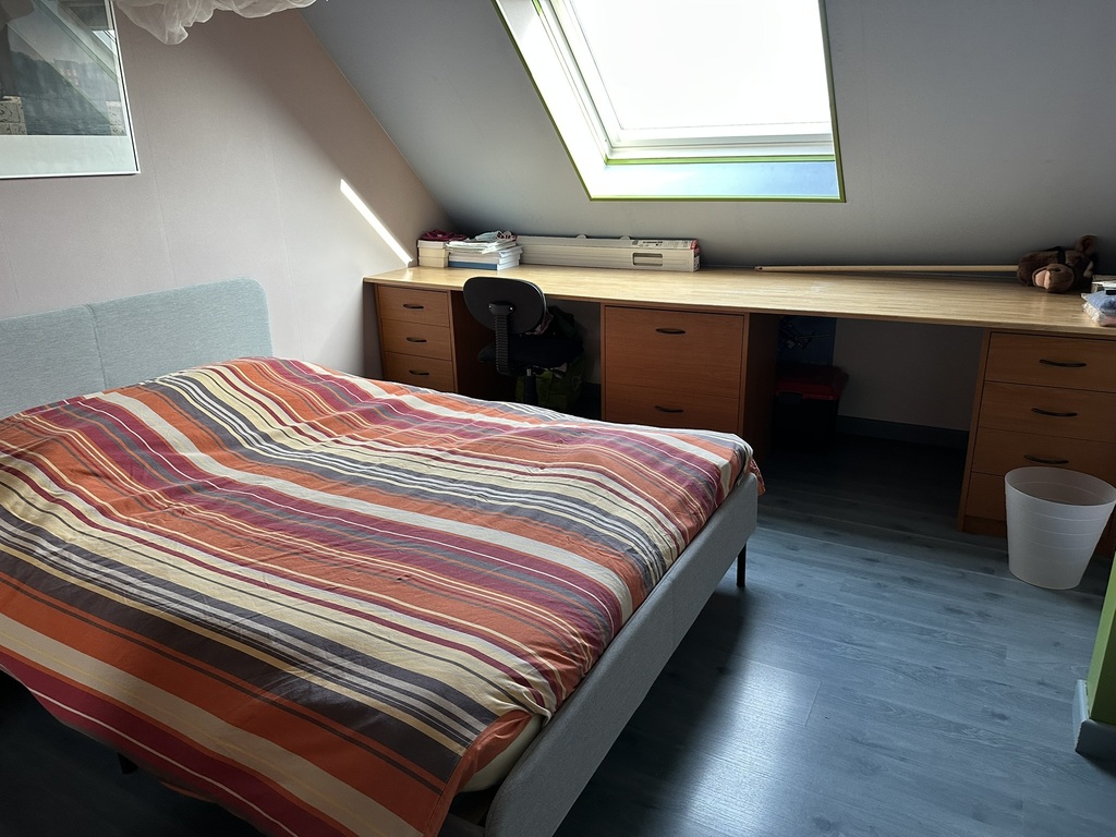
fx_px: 774
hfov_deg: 71.6
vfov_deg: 56.8
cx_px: 558
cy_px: 418
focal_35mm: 24
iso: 250
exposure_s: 1/87
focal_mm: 6.86
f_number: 1.78
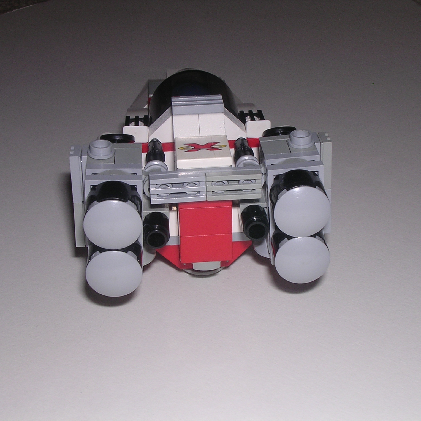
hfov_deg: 29.5
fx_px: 798
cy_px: 211
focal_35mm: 58
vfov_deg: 29.6
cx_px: 222
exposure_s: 1/60.1
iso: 100
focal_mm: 7.5
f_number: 6.2
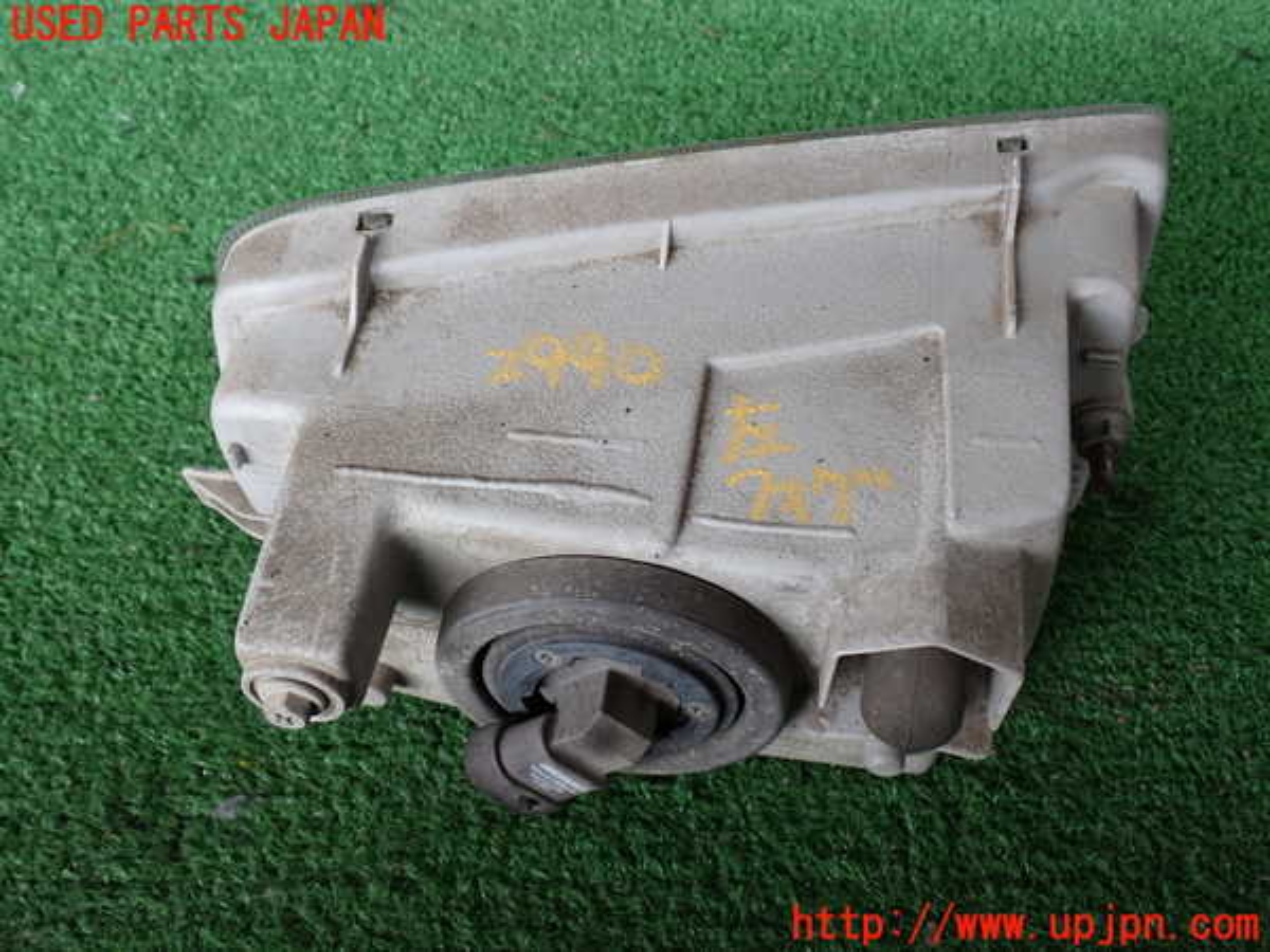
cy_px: 476
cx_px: 635
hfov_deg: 51.4
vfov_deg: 39.7
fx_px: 1321
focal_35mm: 36
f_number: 3.5
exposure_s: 1/80
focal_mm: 6.37
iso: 100
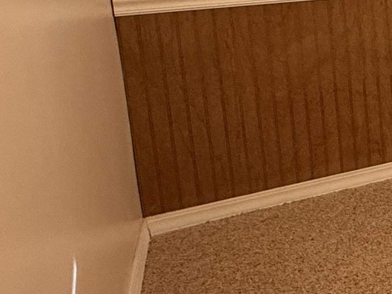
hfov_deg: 20.2
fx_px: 668
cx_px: 746
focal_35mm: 59
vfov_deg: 23.6
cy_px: -11
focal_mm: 2.22
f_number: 2.2
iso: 320
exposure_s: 1/60
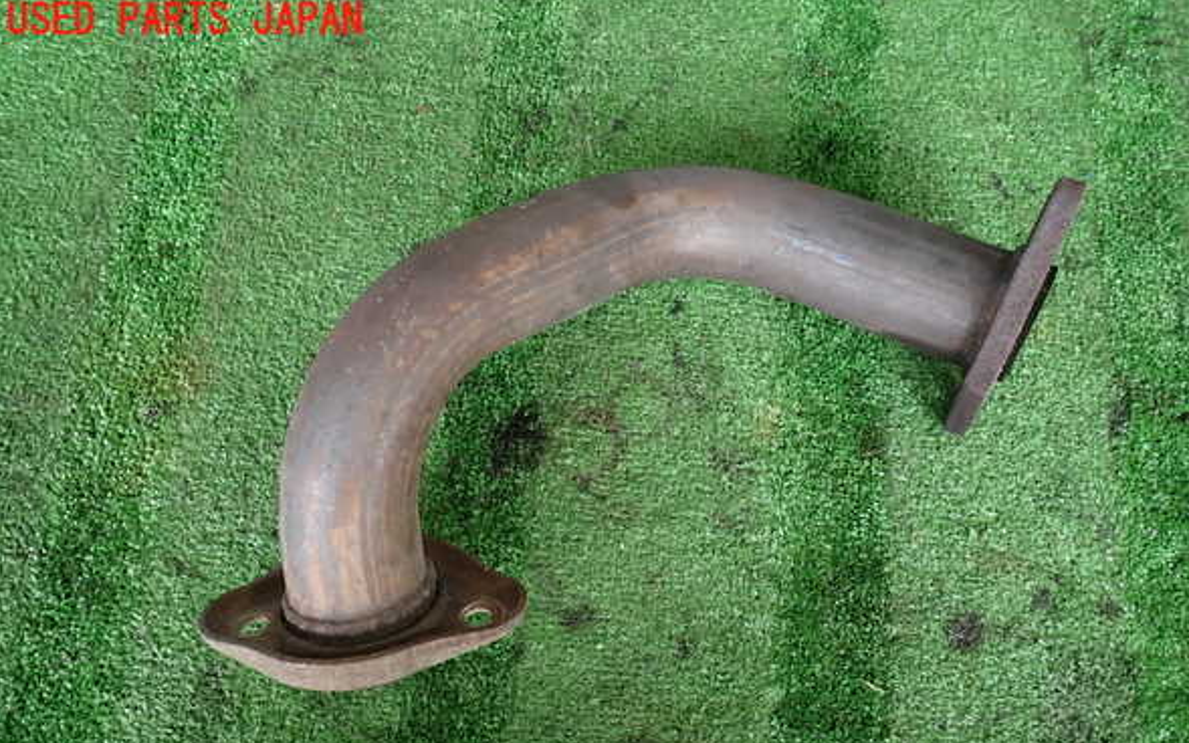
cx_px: 602
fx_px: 875
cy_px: 450
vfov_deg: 45.7
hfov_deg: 68.4
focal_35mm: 27
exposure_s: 1/60
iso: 125
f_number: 2
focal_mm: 4.5
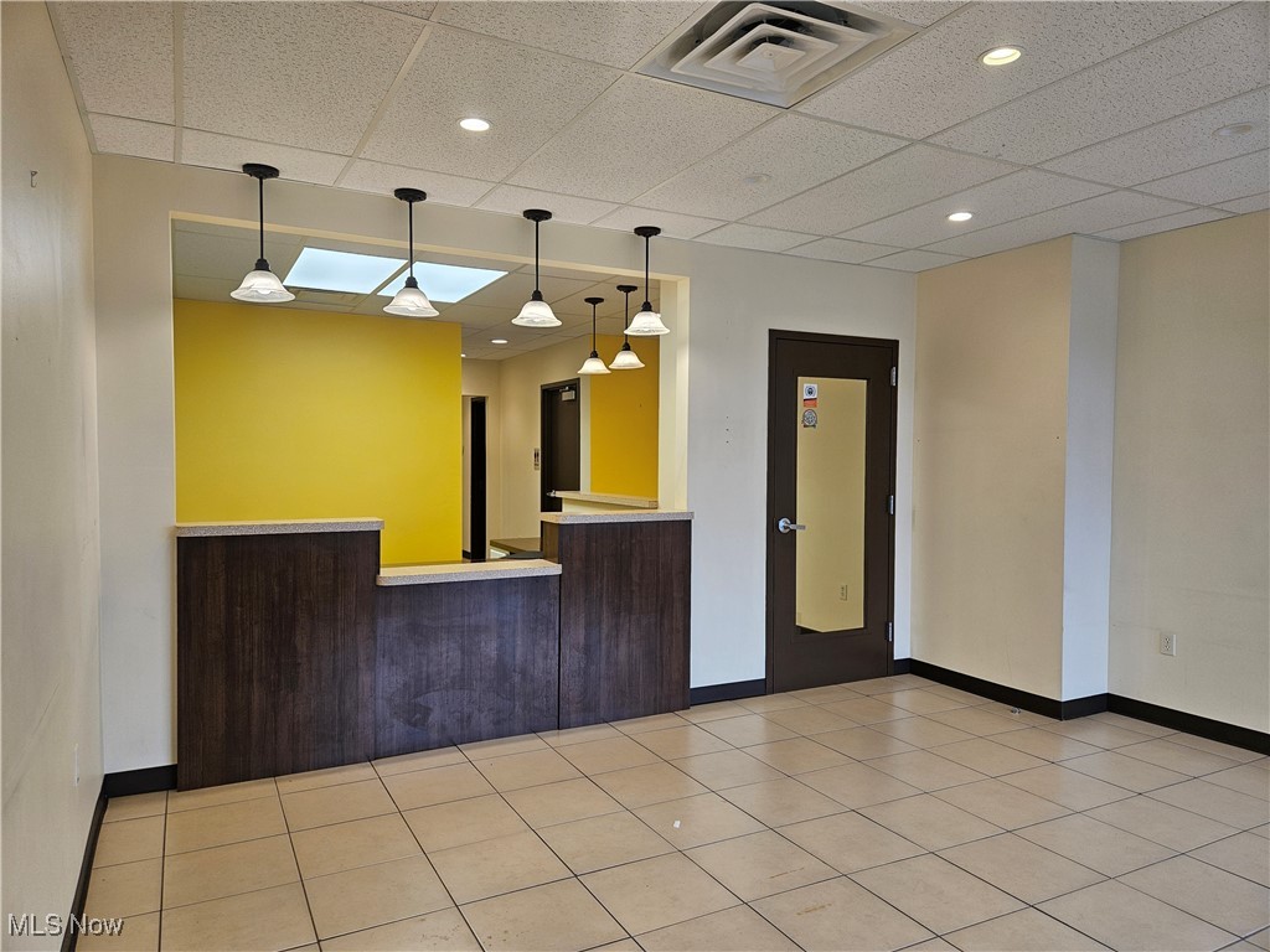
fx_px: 844
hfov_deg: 73.9
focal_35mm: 23
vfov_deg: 58.9
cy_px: 476
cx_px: 635
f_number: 1.8
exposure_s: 1/120
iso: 80
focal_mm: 5.4
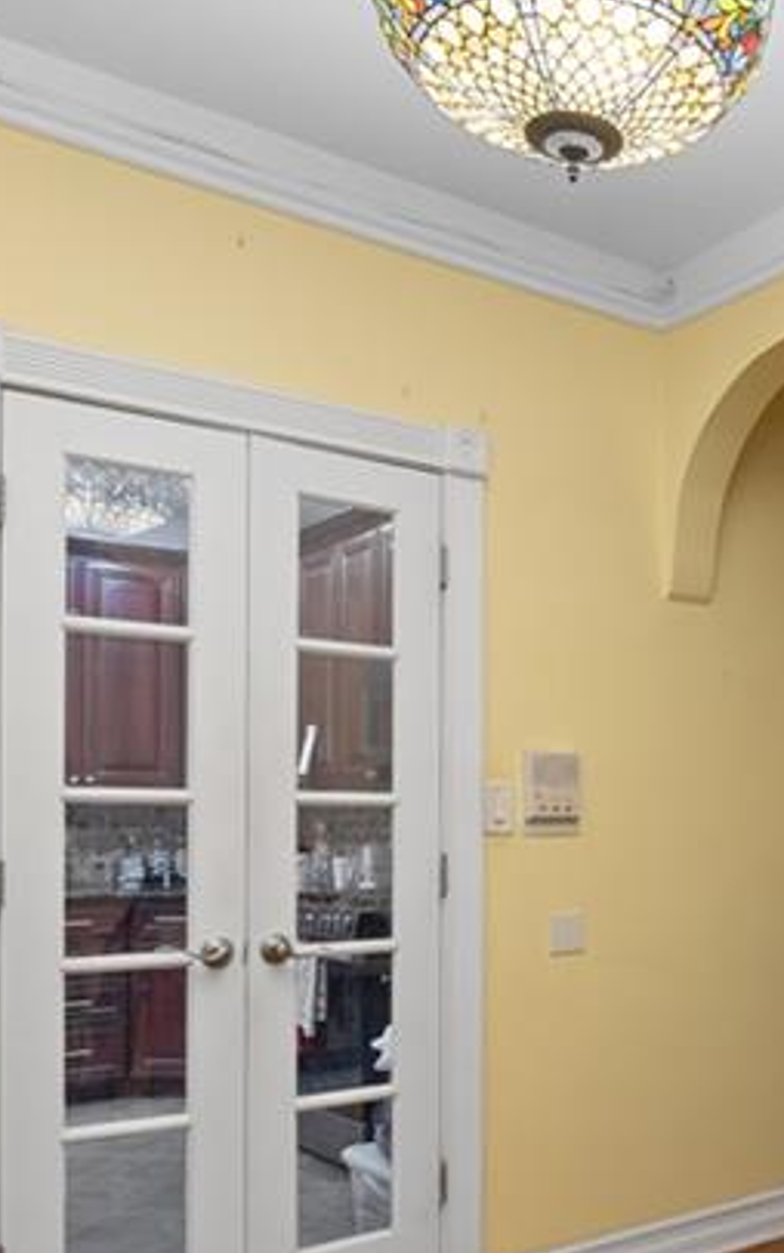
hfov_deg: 32.3
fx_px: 1230
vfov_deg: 52.6
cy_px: 864
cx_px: 796
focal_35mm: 36
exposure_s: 1.6
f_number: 10
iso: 250
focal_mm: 14
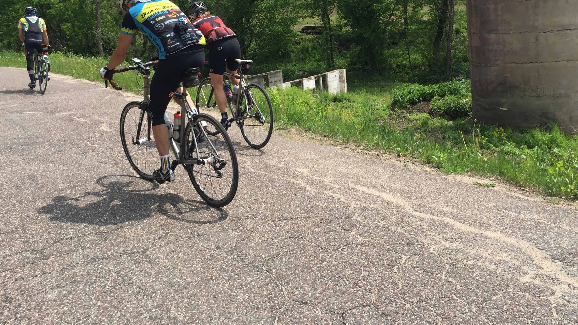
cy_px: 86
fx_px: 567
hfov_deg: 53.8
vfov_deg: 31.5
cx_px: 336
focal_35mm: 37
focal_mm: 4.15
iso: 32
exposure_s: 1/1130
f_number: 2.2
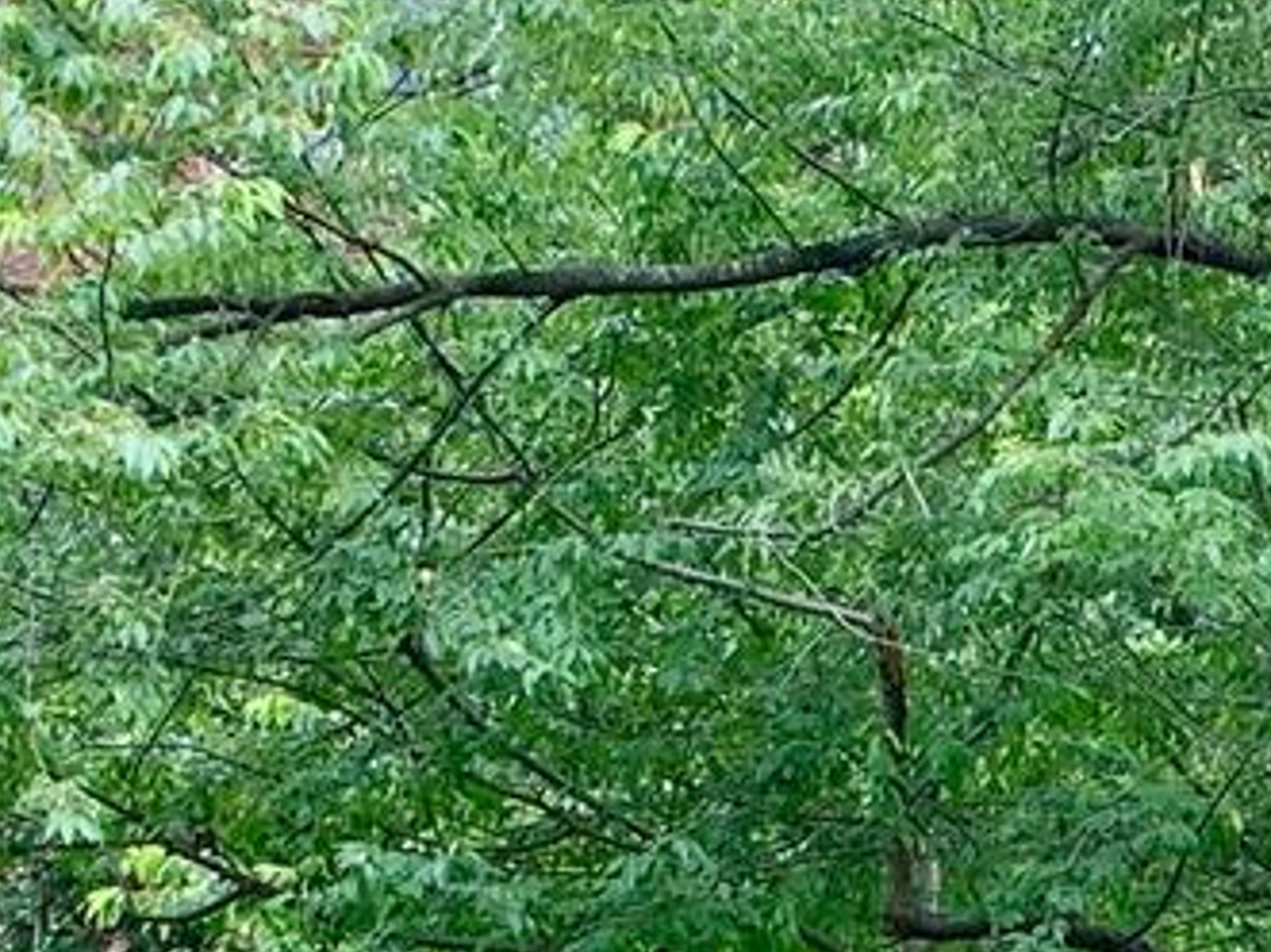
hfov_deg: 11.1
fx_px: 5909
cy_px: 1850
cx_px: 2557
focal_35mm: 161
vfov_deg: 8.7
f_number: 1.8
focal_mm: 4.25
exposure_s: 1/156
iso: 25
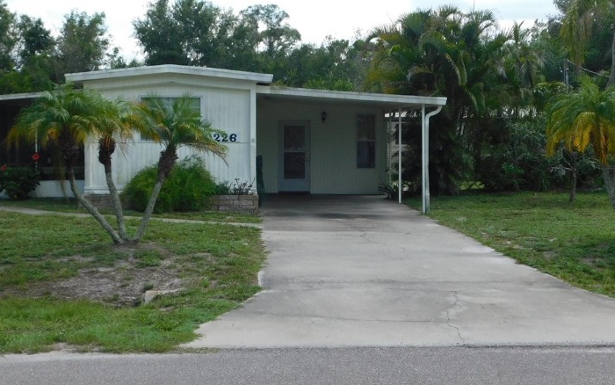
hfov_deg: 33.0
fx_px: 1039
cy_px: 156
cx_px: 304
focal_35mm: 62
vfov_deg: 20.9
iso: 125
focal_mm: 7.1
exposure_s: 1/800
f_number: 3.6
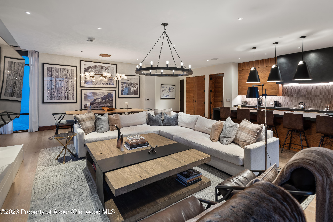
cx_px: 166
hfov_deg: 93.3
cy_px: 111
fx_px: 157
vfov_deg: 70.5
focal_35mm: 17
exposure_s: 1/1.25
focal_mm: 17
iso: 640
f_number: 7.1
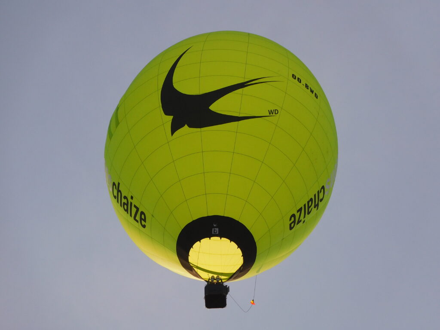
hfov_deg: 4.4
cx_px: 220
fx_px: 5720
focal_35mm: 450
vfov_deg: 3.3
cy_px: 165
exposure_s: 1/320
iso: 125
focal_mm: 80.6
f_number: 5.6
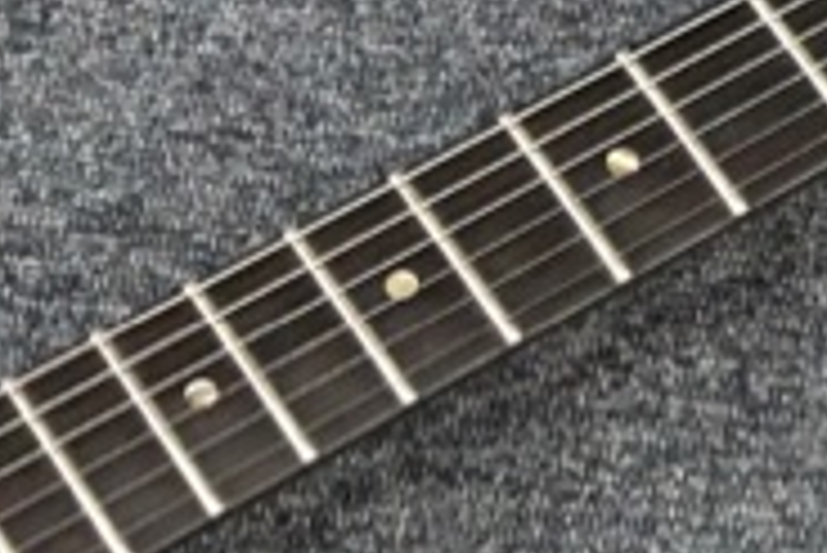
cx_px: -211
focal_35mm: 228
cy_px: 886
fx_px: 5242
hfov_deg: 8.9
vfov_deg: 6.0
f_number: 4.5
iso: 6400
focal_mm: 42
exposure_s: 1/60
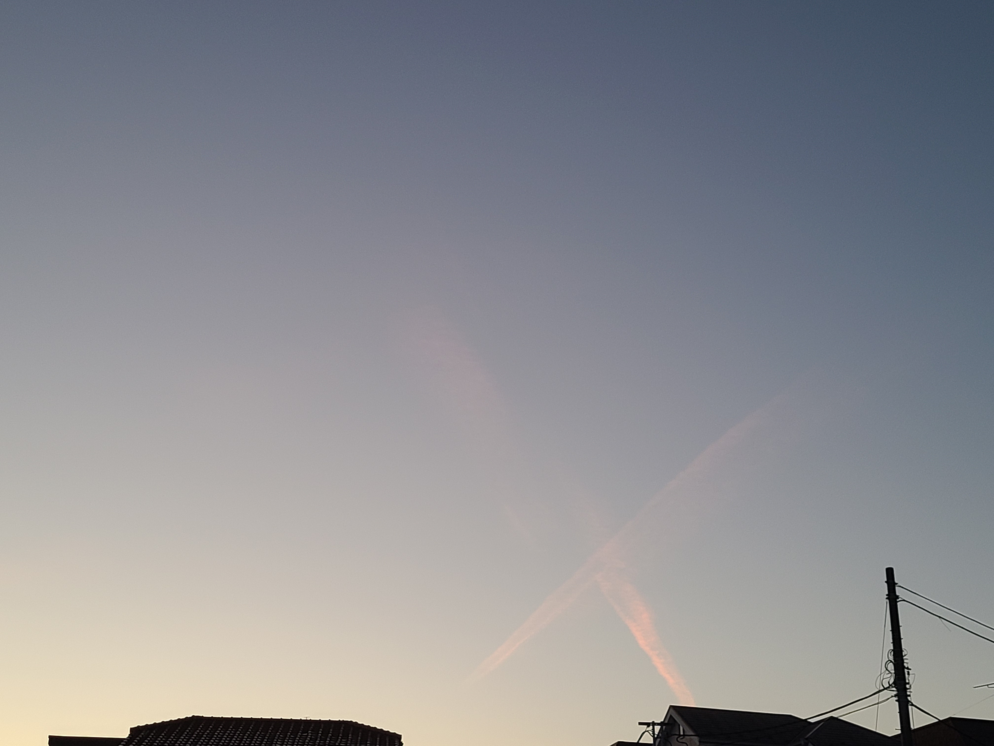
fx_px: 747
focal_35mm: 26
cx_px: 497
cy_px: 373
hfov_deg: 67.3
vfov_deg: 53.1
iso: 50
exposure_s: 1/100
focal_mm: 5.4
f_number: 1.8
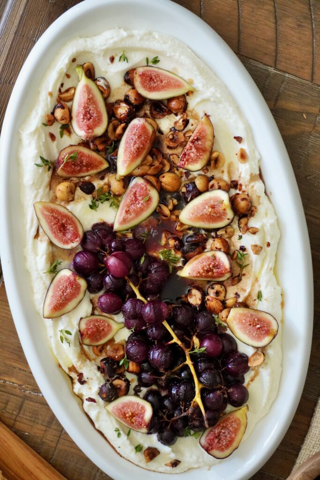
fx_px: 900
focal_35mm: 68
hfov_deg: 20.2
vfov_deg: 29.9
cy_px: 240
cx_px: 160
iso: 2500
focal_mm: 45
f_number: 5.6
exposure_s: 1/500
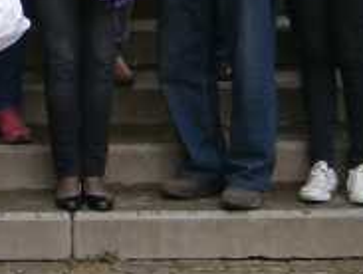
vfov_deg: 8.5
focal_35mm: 173
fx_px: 1818
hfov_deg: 10.8
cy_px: -95
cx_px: -244
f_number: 2.9
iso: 80
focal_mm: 5.5
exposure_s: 1/250
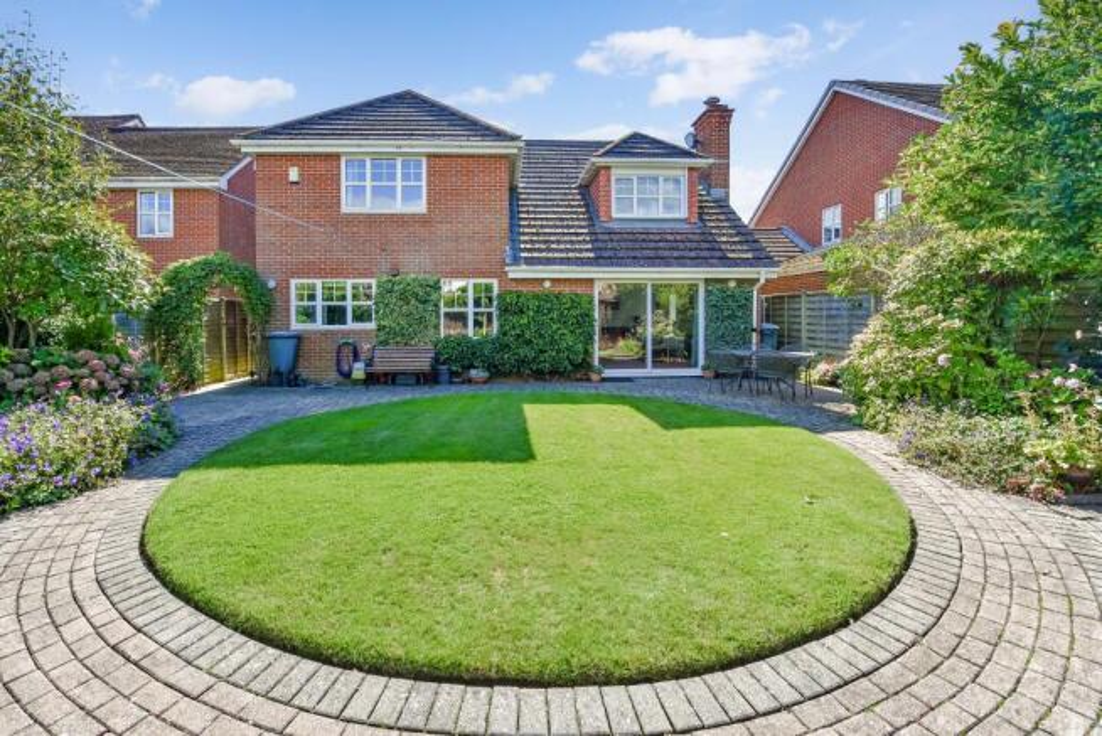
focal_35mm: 14
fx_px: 429
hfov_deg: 104.2
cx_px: 551
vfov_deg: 81.3
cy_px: 368
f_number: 9
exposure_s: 1/640
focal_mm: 14
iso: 400
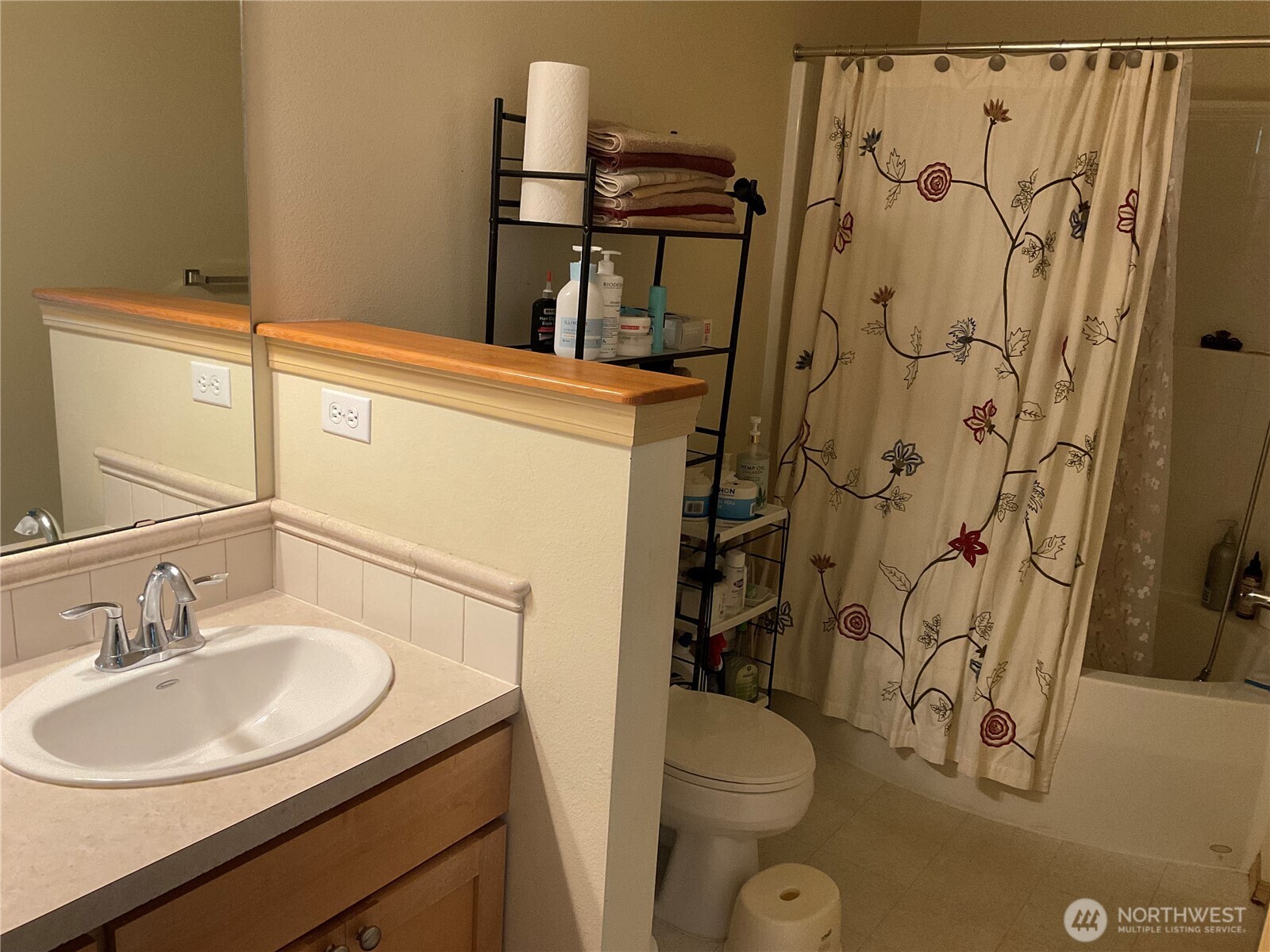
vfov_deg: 48.2
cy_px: 476
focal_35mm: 29
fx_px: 1064
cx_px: 635
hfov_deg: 61.7
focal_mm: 3
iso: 160
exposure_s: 1/60
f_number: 1.8
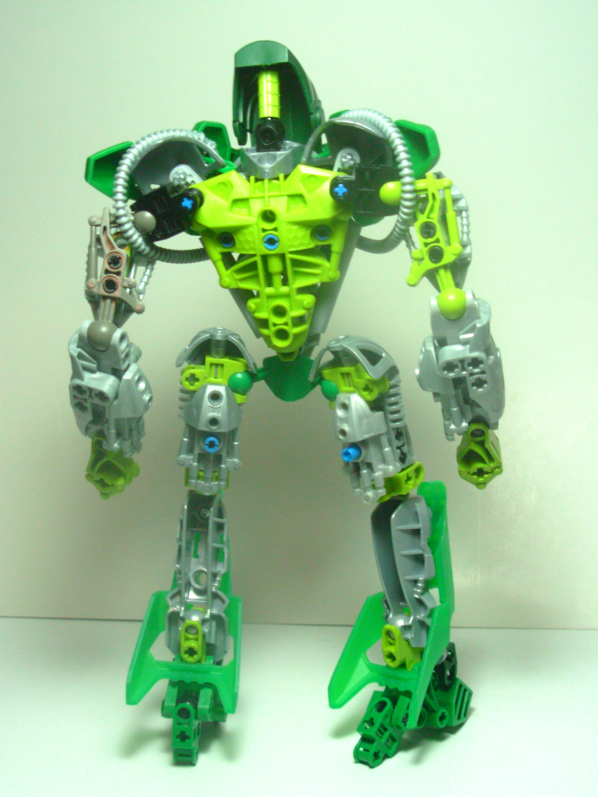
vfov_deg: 30.3
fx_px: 1474
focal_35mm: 64
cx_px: 299
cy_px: 398
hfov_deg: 22.9
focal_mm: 10.5
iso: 154
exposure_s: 1/45.3
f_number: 3.4
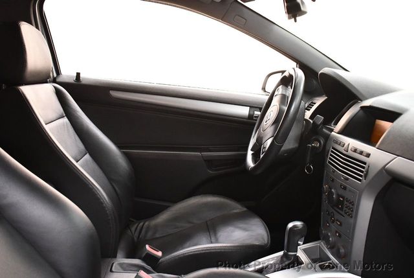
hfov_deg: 53.1
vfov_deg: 37.0
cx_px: 207
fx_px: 415
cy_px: 139
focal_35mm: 36
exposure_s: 1/125
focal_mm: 18
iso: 2800
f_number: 3.5
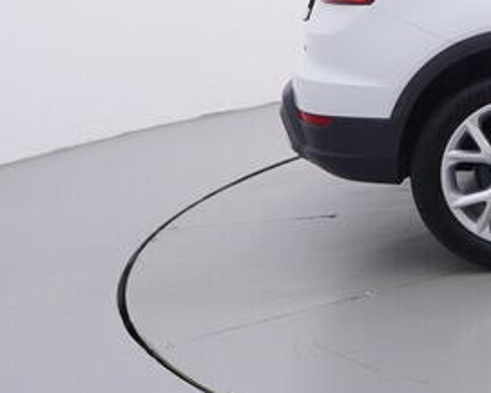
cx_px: 828
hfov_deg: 19.3
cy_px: 24
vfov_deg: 18.8
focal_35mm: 80
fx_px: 1160
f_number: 5
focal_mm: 15
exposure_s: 1/80
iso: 200
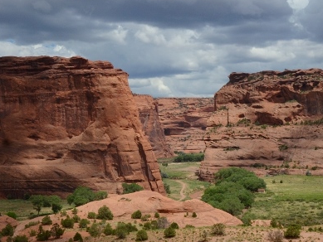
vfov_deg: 29.1
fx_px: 467
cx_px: 184
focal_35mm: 50
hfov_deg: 38.1
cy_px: 119
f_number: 10
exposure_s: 1/6400
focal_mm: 30
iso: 1000
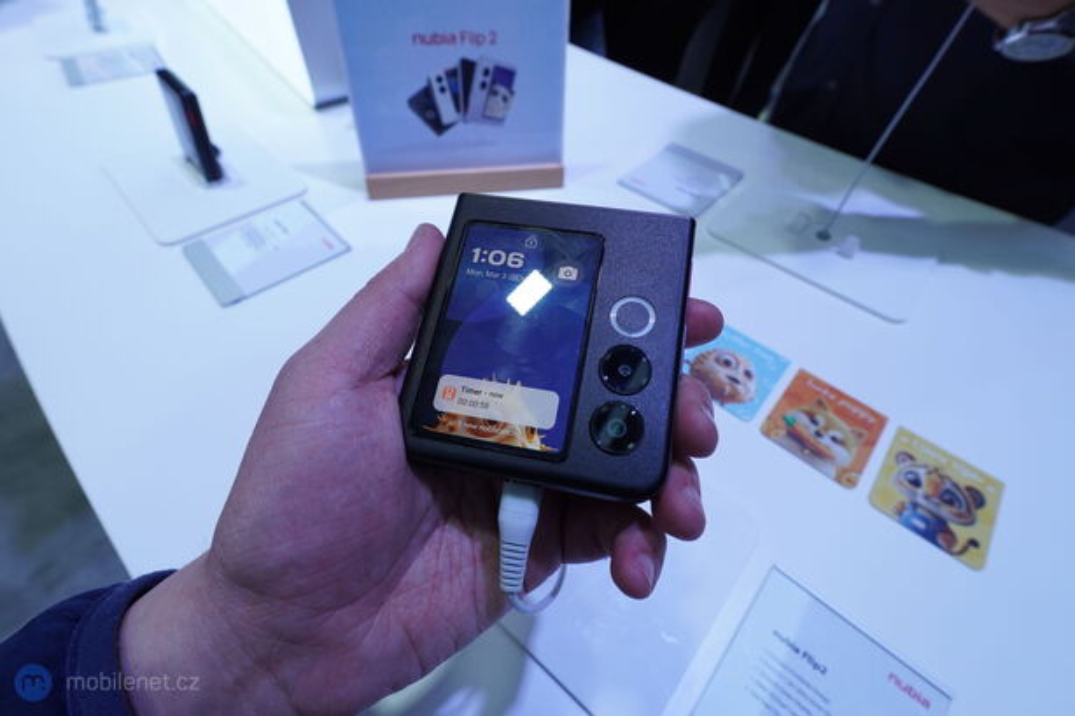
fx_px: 493
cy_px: 358
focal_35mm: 16
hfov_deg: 95.0
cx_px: 538
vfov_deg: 72.0
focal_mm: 11
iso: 250
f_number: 5.6
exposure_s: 1/160
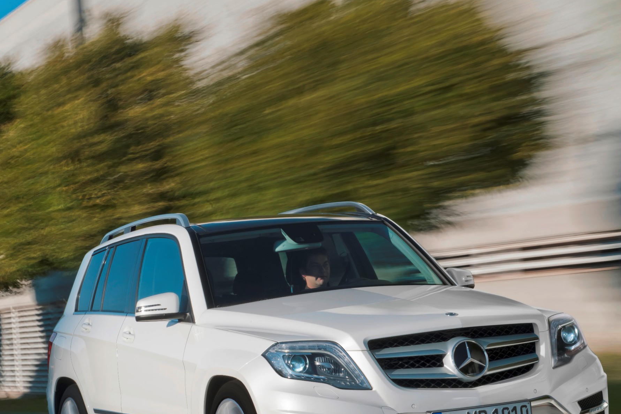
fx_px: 1742
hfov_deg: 20.2
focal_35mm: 101
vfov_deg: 13.5
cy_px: 253
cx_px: 320
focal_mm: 70
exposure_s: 5
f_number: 22
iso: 100
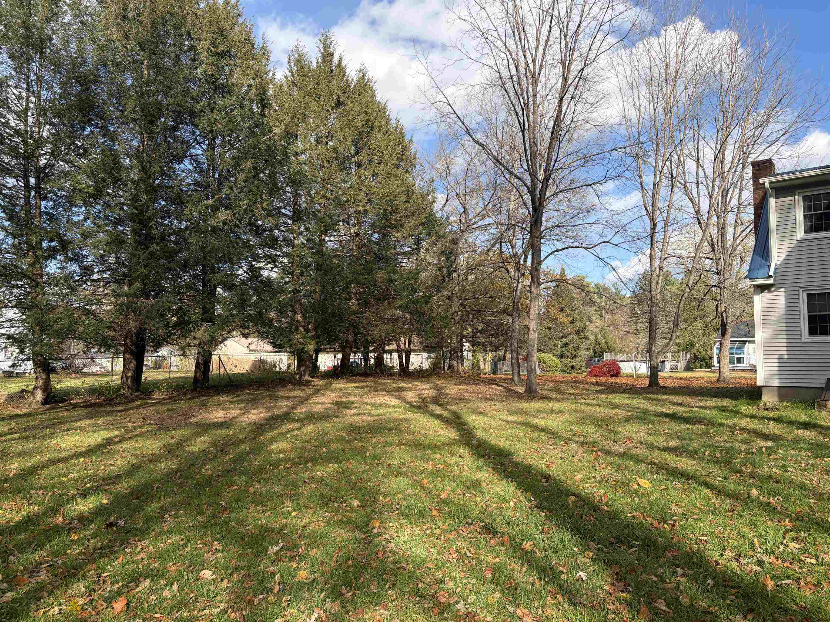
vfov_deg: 53.1
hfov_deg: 67.3
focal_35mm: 26
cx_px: 415
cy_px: 311
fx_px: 623
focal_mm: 5.96
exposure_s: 1/1667
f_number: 1.6
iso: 50
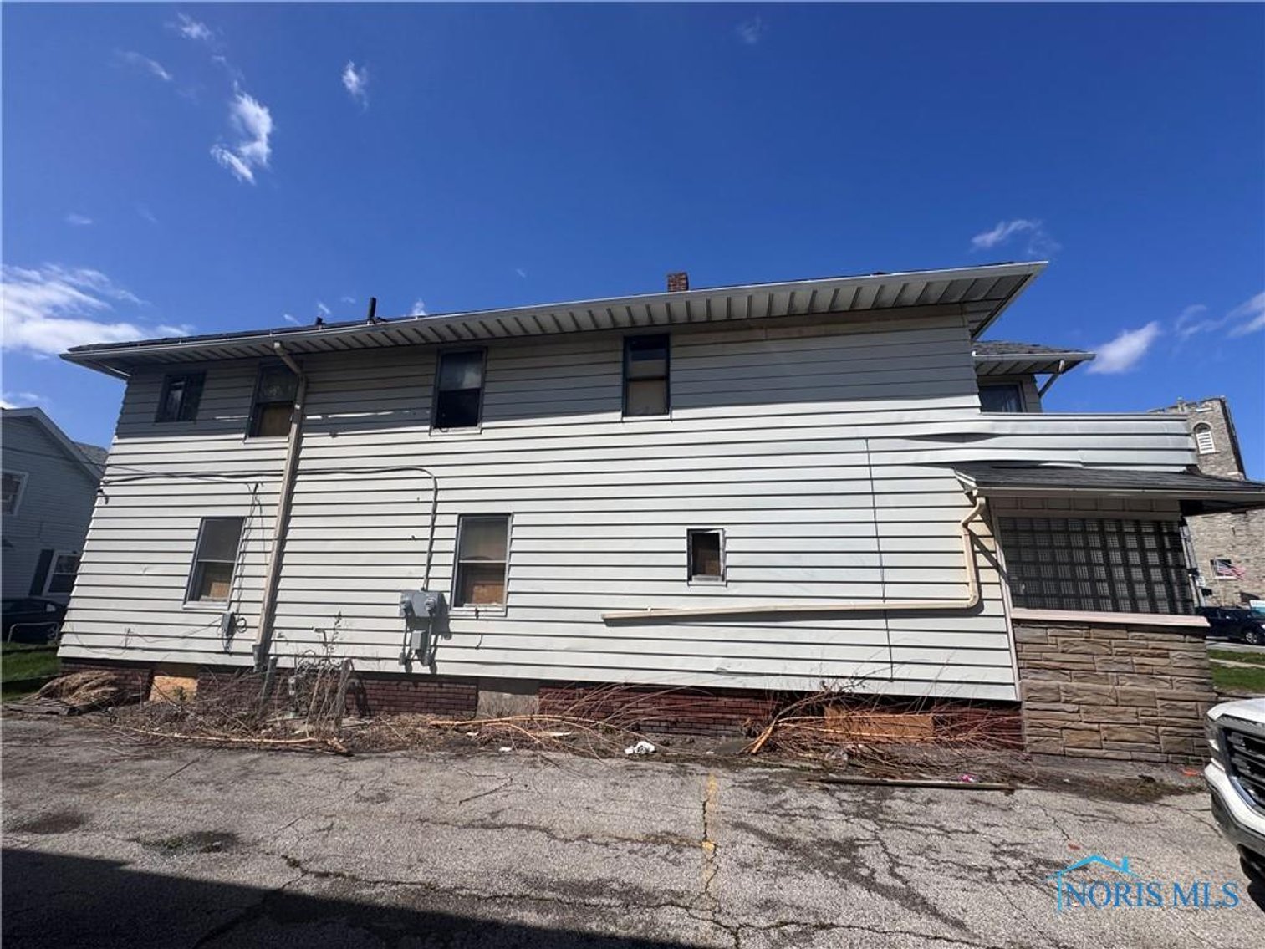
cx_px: 632
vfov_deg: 85.7
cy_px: 474
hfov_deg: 102.1
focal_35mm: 14
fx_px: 512
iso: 50
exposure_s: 1/3546
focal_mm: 2.22
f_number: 2.2
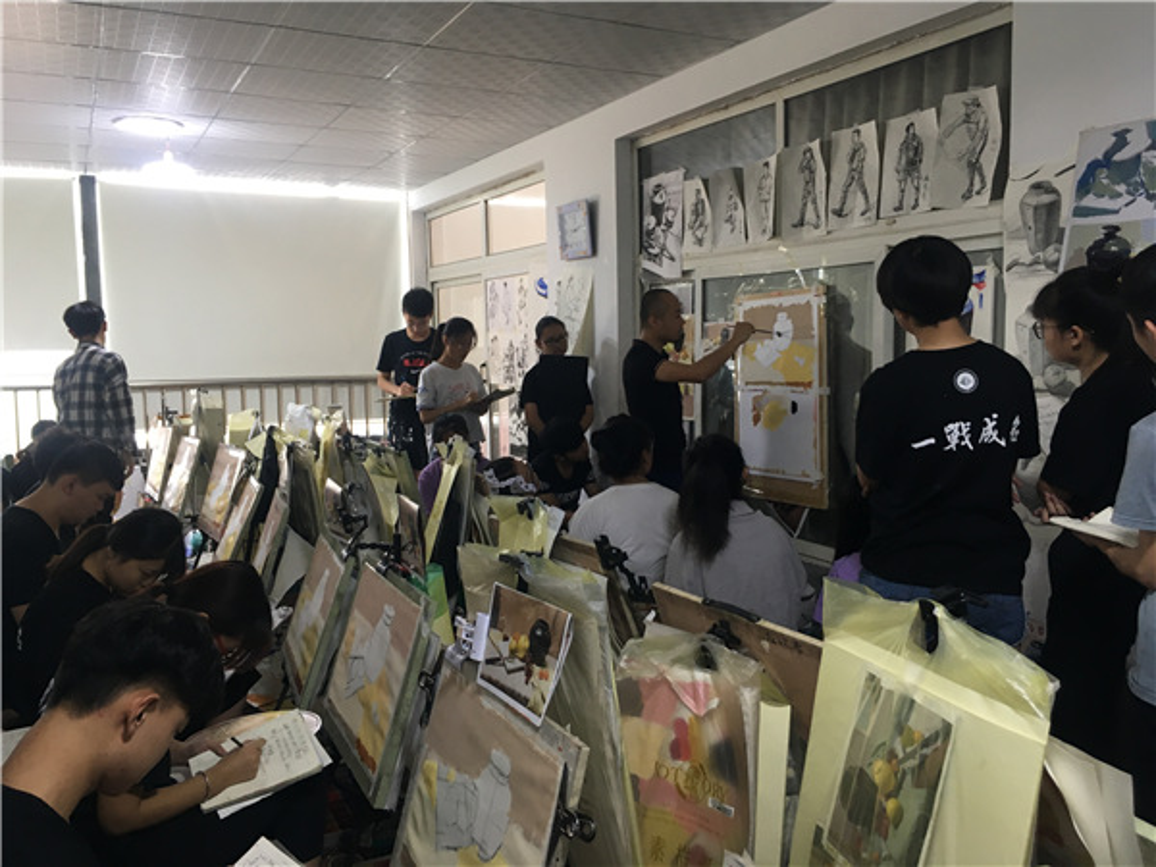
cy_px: 434
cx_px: 578
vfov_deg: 48.2
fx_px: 968
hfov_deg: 61.7
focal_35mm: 29
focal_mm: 4.15
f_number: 2.2
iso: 64
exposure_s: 1/33
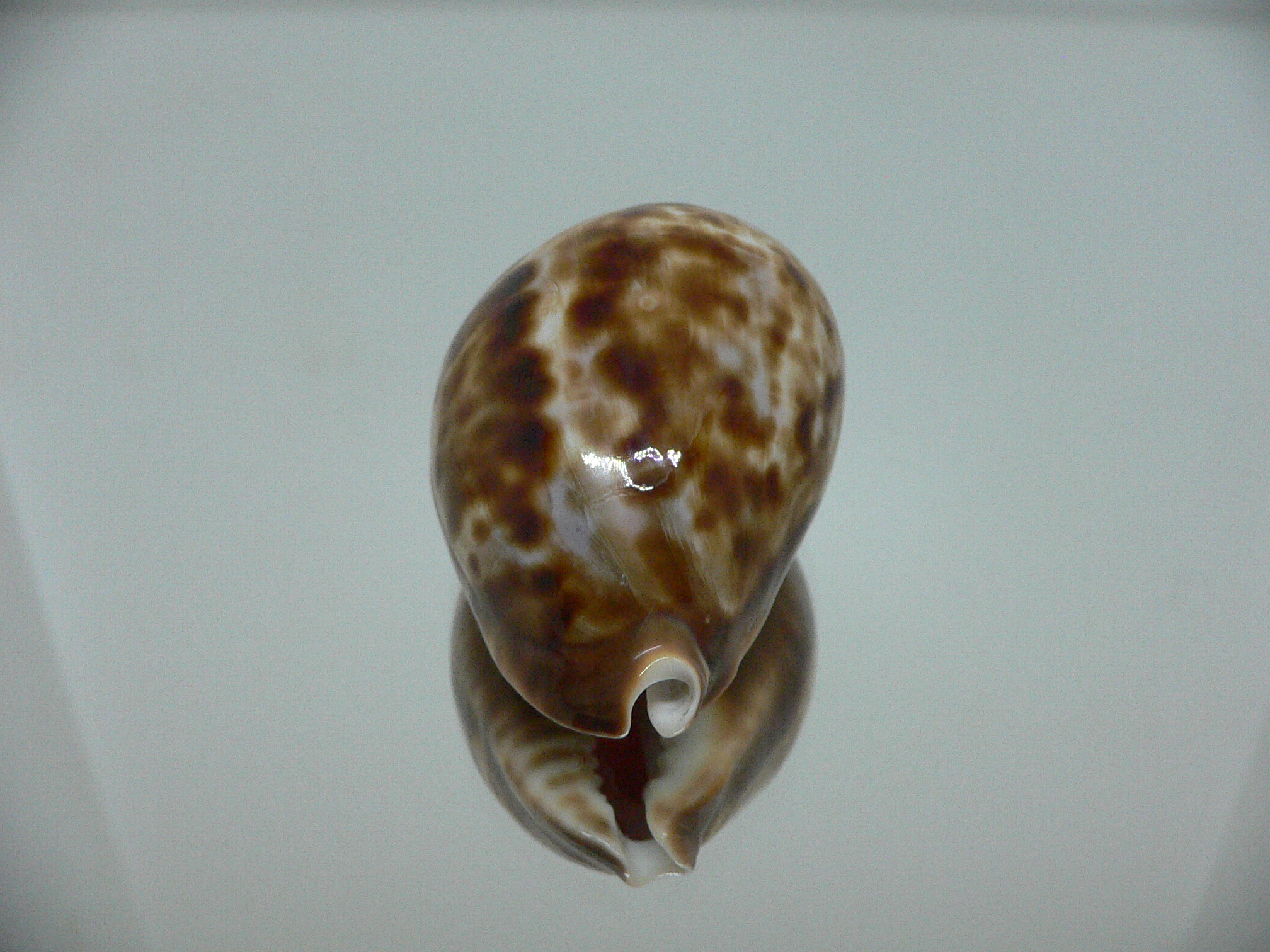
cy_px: 476
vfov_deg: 40.7
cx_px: 635
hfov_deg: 52.6
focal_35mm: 35
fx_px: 1284
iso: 200
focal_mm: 4.6
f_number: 2.8
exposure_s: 1/60
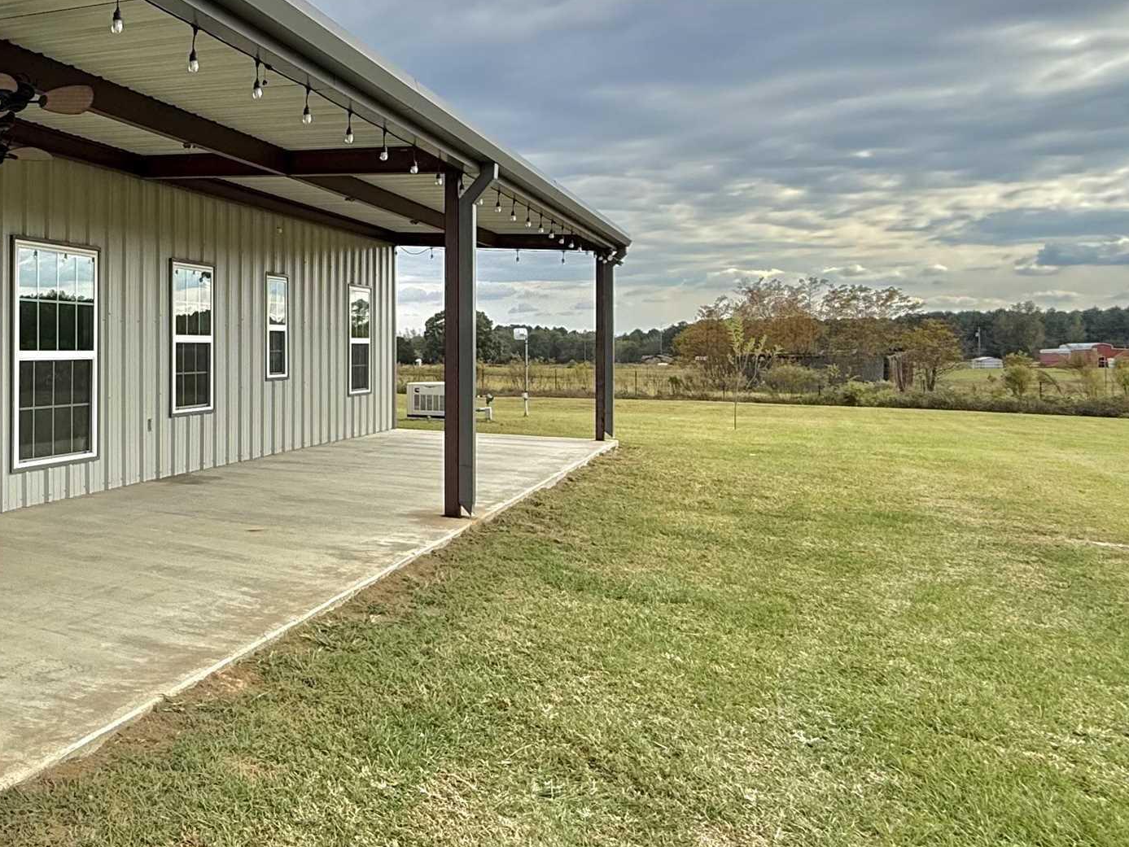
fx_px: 1011
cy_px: 356
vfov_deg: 45.3
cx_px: 42
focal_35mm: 31
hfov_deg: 49.5
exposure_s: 1/717
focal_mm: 2.22
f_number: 2.2
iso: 50
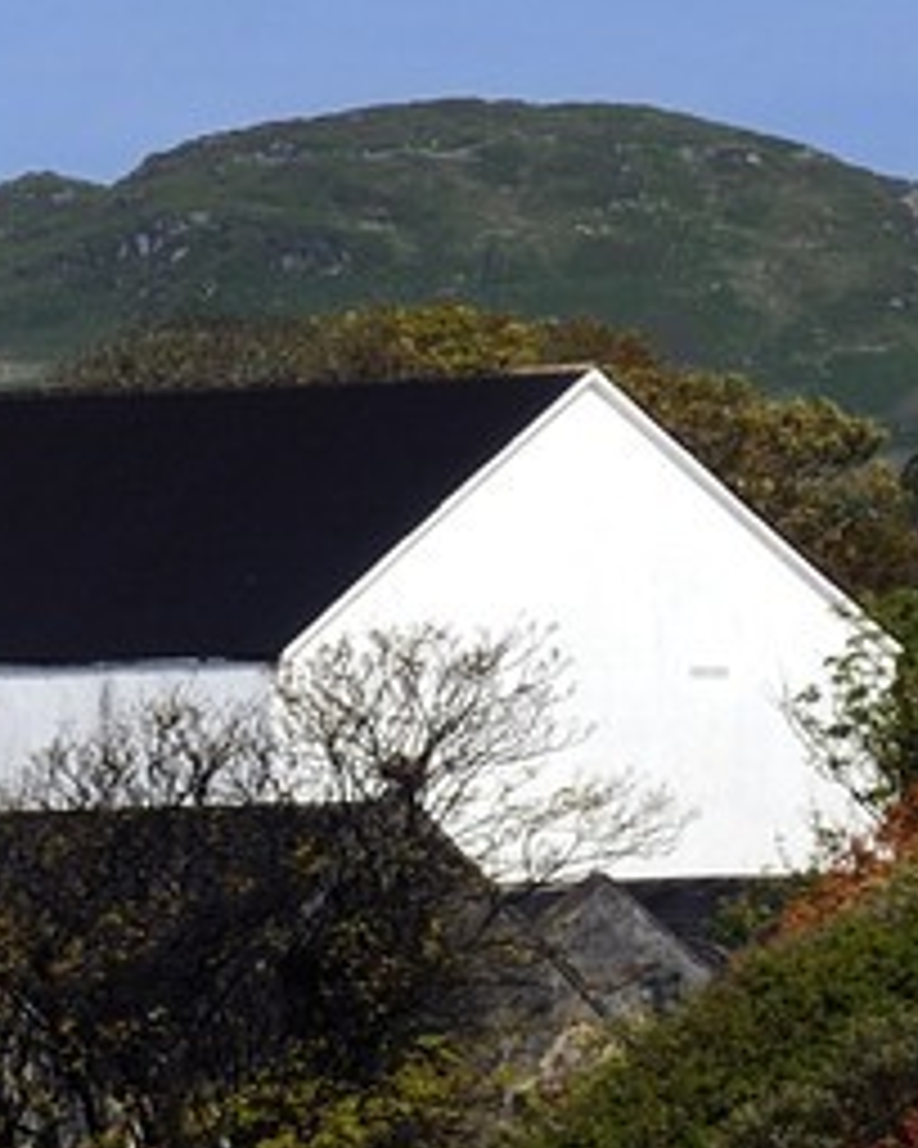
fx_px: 22381
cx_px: -2511
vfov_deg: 2.9
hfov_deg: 2.3
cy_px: 842
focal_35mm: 659
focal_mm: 112
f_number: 16
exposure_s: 1/200
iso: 200
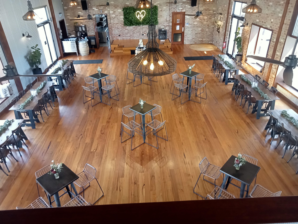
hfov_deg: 63.4
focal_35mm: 28
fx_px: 241
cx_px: 149
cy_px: 112
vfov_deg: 49.7
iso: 243
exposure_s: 1/33.3
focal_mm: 3.46
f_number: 2.2
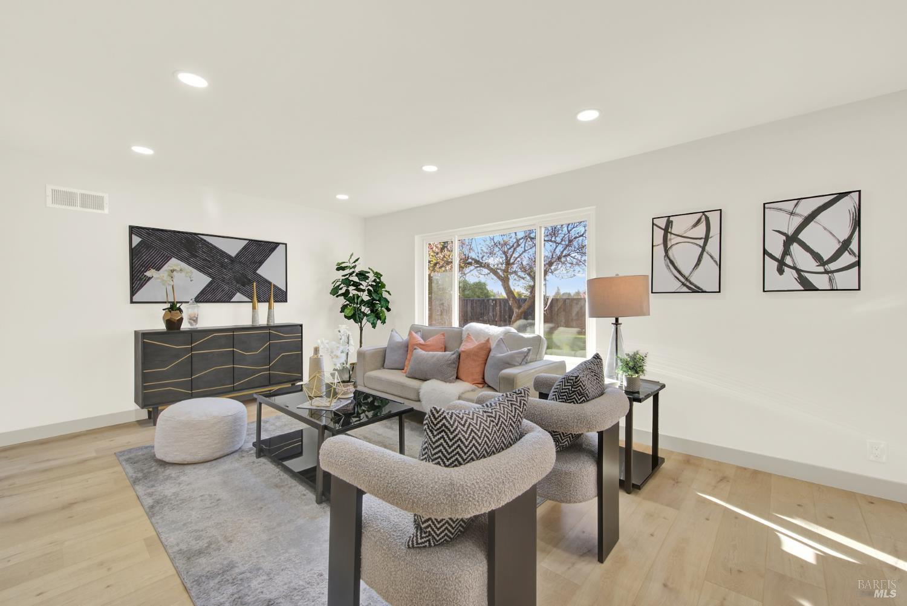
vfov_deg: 81.3
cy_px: 303
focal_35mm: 14
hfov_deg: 104.2
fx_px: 353
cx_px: 454
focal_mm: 14
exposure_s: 1/10
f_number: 14
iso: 100
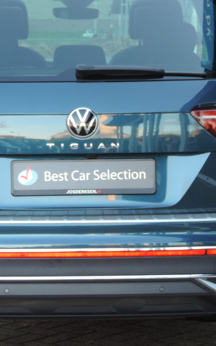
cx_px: 65
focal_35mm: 184
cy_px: 154
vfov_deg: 11.4
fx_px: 1734
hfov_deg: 7.1
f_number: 4.2
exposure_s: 1/60
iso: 400
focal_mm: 18.7
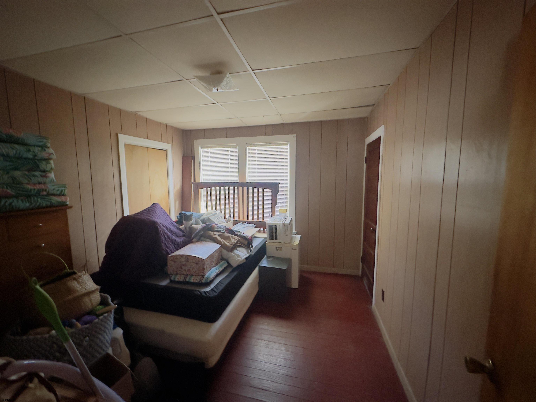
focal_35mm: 14
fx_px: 217
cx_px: 268
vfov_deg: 85.7
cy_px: 201
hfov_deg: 102.1
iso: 1000
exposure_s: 1/60
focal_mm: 2.22
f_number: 2.2
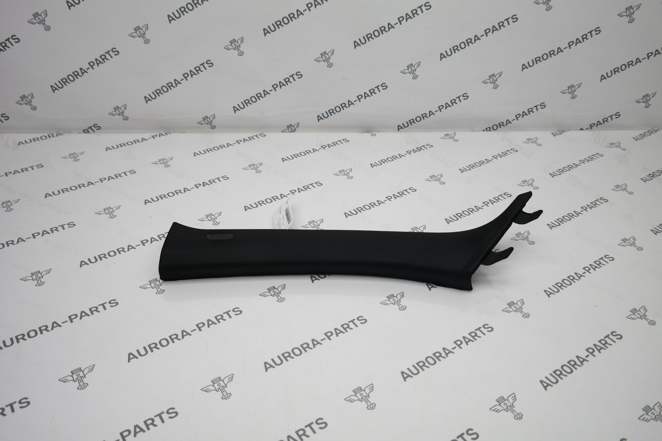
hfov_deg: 61.9
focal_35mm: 30
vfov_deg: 43.6
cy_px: 220
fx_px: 552
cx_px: 331
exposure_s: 1/80
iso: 100
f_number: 3.5
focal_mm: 20
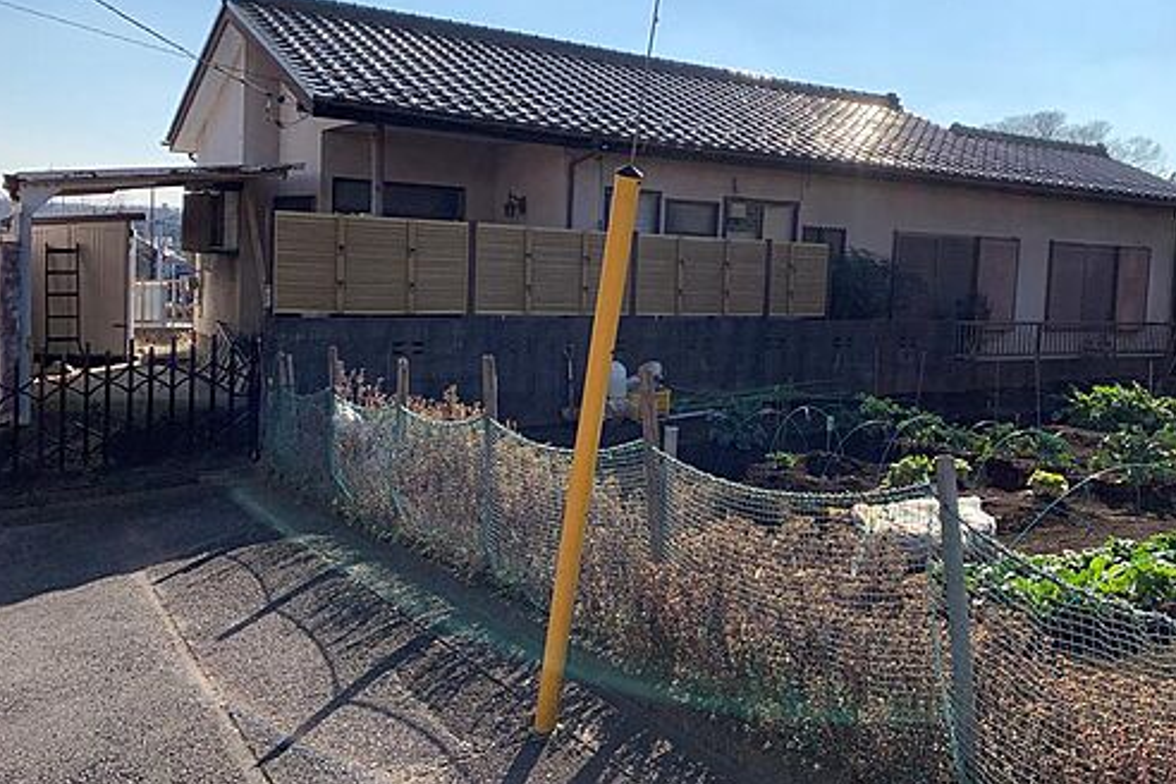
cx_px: 688
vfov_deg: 39.9
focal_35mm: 33
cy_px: 337
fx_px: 1078
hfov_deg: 56.9
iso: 25
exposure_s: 1/2833
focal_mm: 4.25
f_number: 1.8
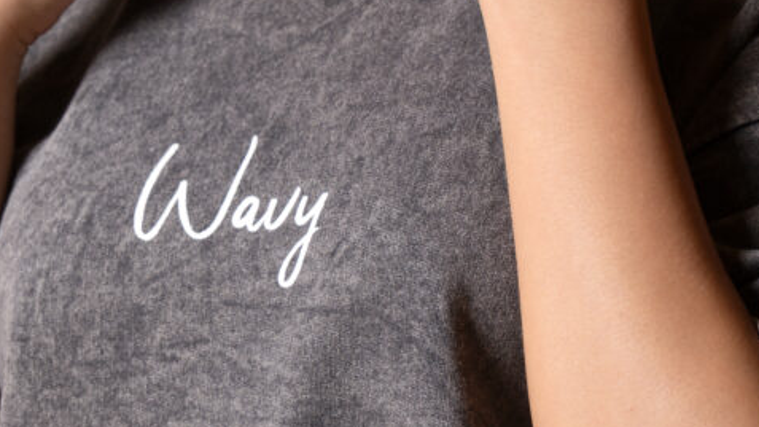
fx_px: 3803
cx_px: 296
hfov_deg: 11.4
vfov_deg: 6.4
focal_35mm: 189
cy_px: 88
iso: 250
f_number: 7.1
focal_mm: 82
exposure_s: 1/200
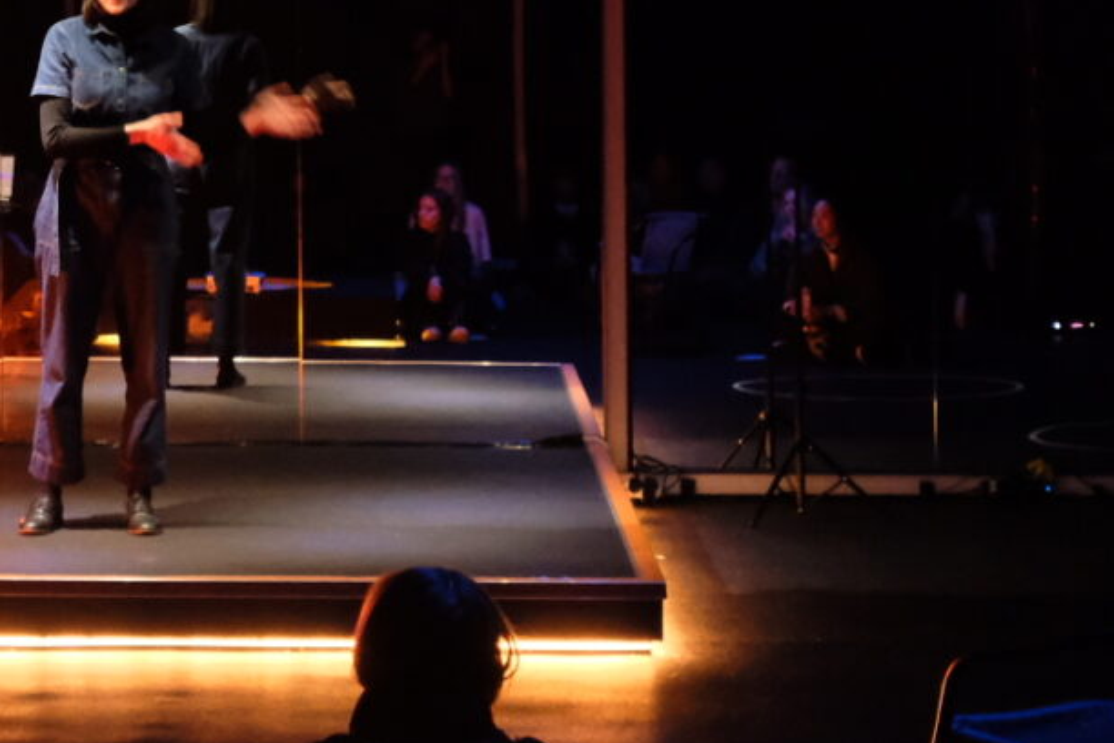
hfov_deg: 18.6
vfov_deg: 12.5
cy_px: -3
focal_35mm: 108
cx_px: 95
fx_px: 3342
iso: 6400
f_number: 2.8
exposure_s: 1/15
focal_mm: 27
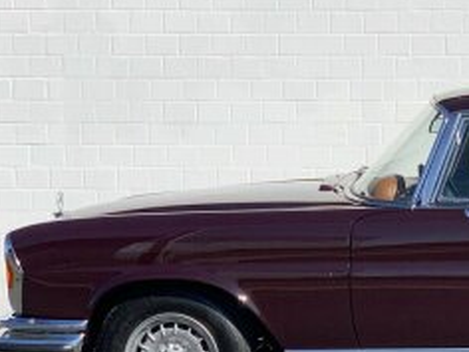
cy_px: 241
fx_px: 1910
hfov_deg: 13.6
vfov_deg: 10.5
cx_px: 556
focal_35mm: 141
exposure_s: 1/1845
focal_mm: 6
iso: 16
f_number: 2.4
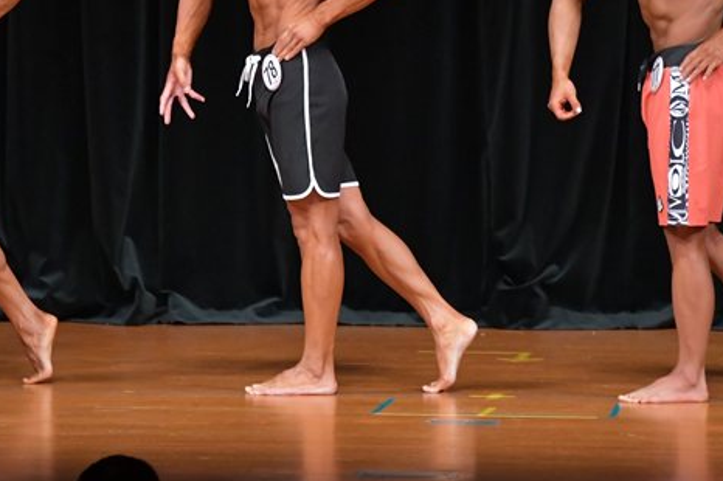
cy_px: 90
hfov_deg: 4.6
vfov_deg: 3.1
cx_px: 238
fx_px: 9011
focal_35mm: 449
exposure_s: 1/400
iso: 5000
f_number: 5.6
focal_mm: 180
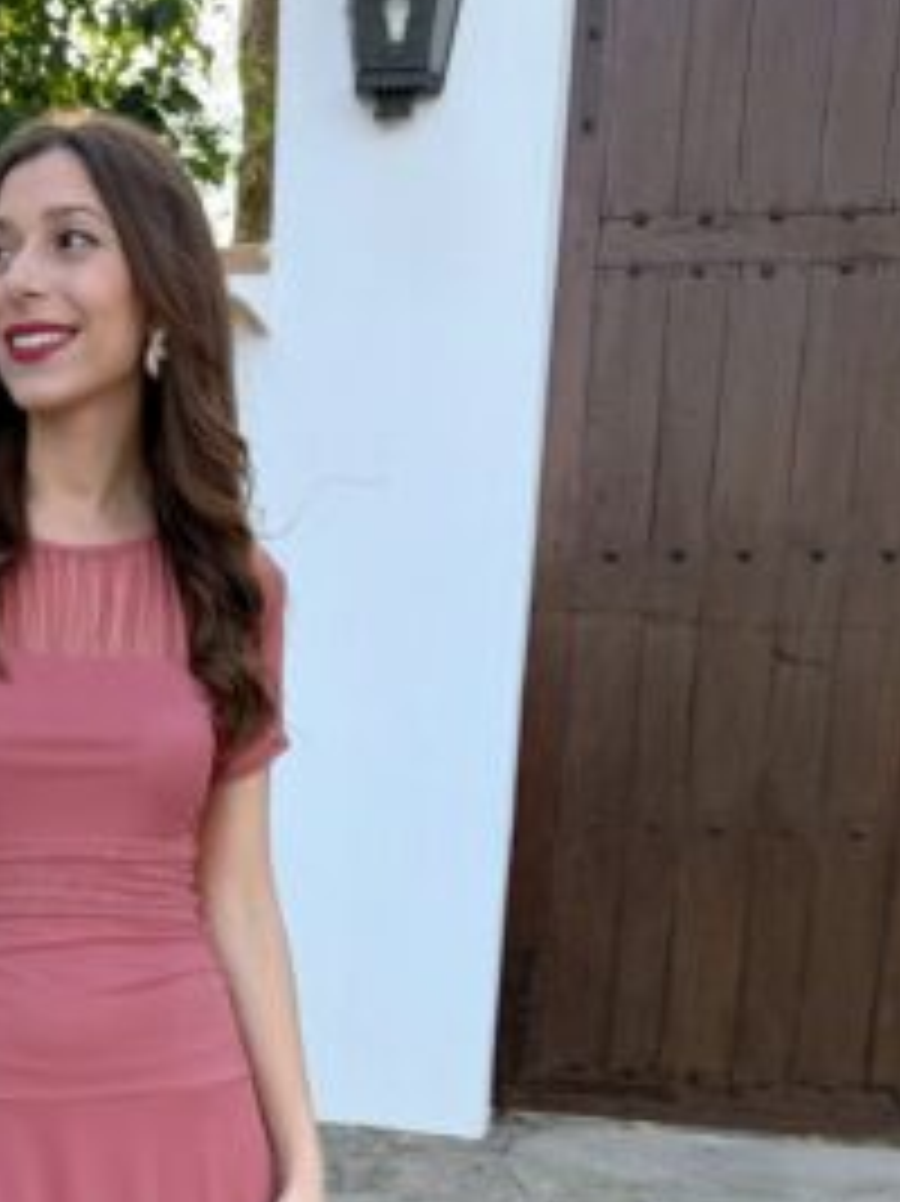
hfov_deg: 28.8
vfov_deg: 36.3
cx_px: 50
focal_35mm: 48
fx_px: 1665
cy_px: 1164
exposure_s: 1/632
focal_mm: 6.76
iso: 80
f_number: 1.78
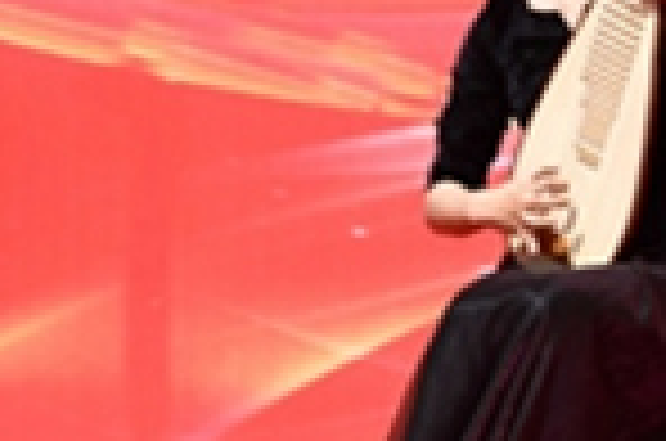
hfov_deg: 3.2
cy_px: -4
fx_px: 11815
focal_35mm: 640
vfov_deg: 2.1
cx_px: 306
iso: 500
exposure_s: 1/640
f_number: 10
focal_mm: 175
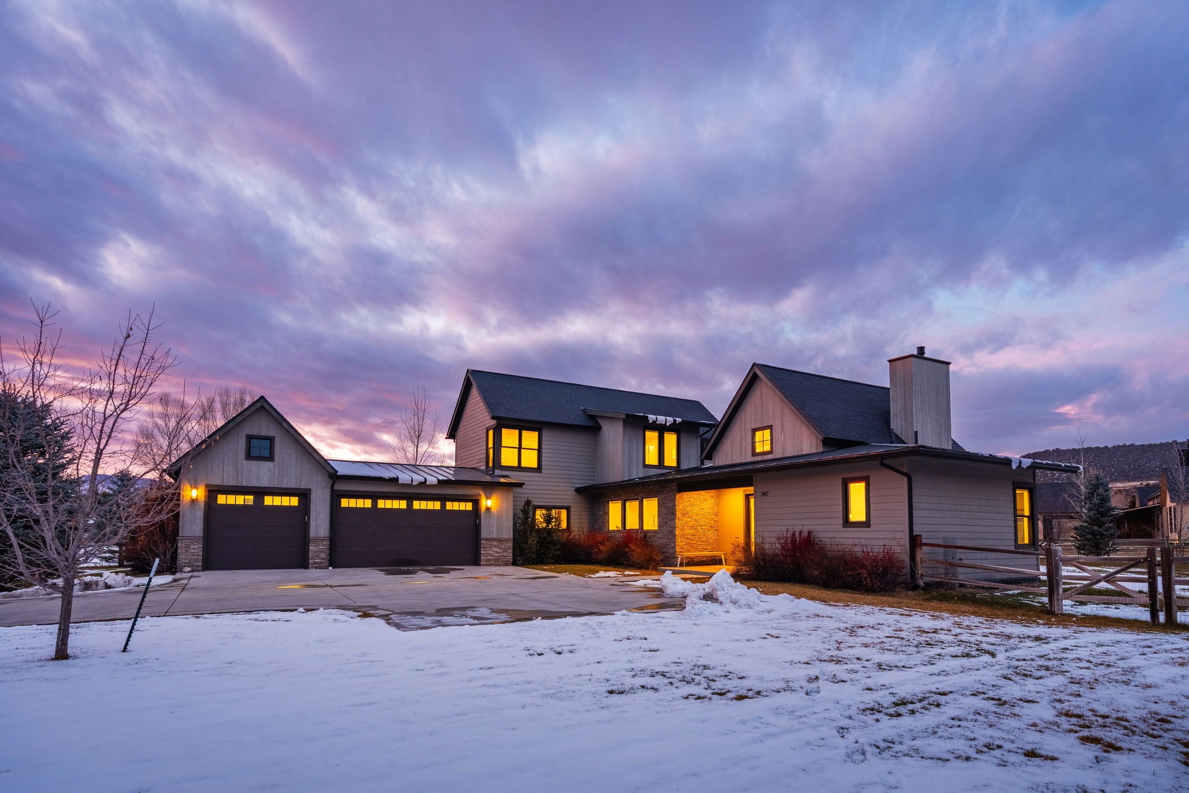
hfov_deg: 88.4
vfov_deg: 65.9
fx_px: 611
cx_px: 594
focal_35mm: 18
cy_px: 396
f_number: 8
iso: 400
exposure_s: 1/40
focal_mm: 18.5
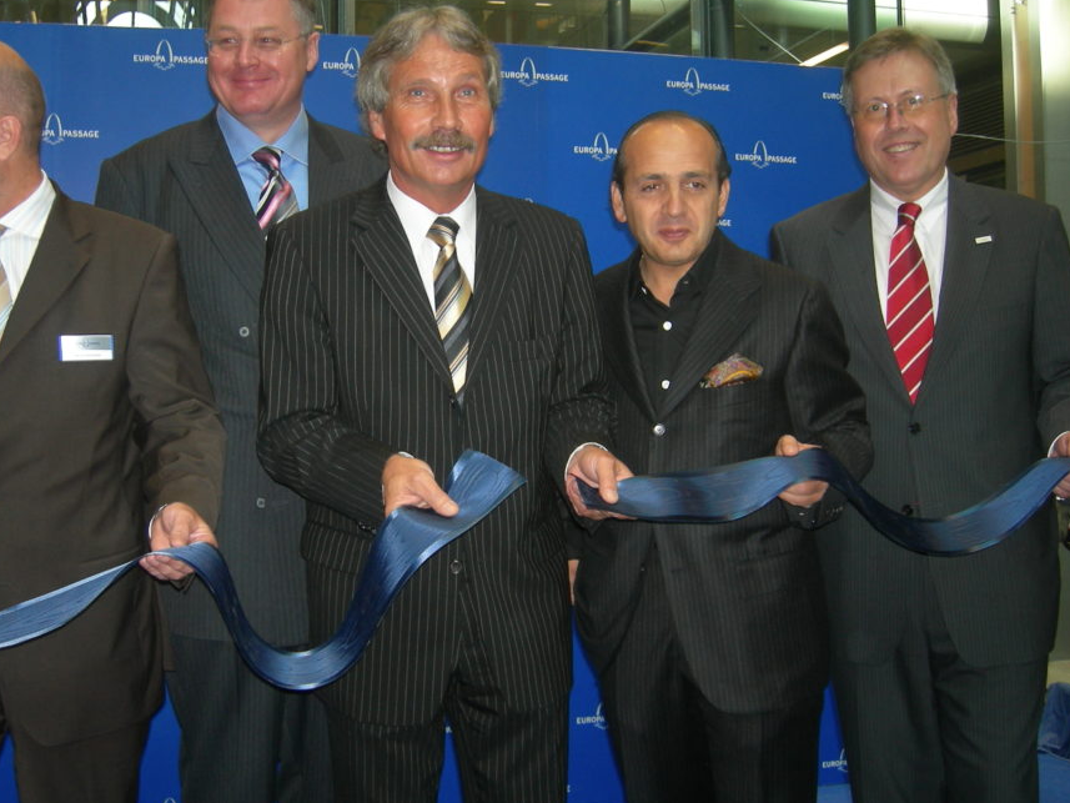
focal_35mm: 43
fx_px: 1329
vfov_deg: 33.6
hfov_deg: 43.7
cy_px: 401
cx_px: 448
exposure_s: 1/60.1
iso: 107
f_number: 2.7
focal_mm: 7.5
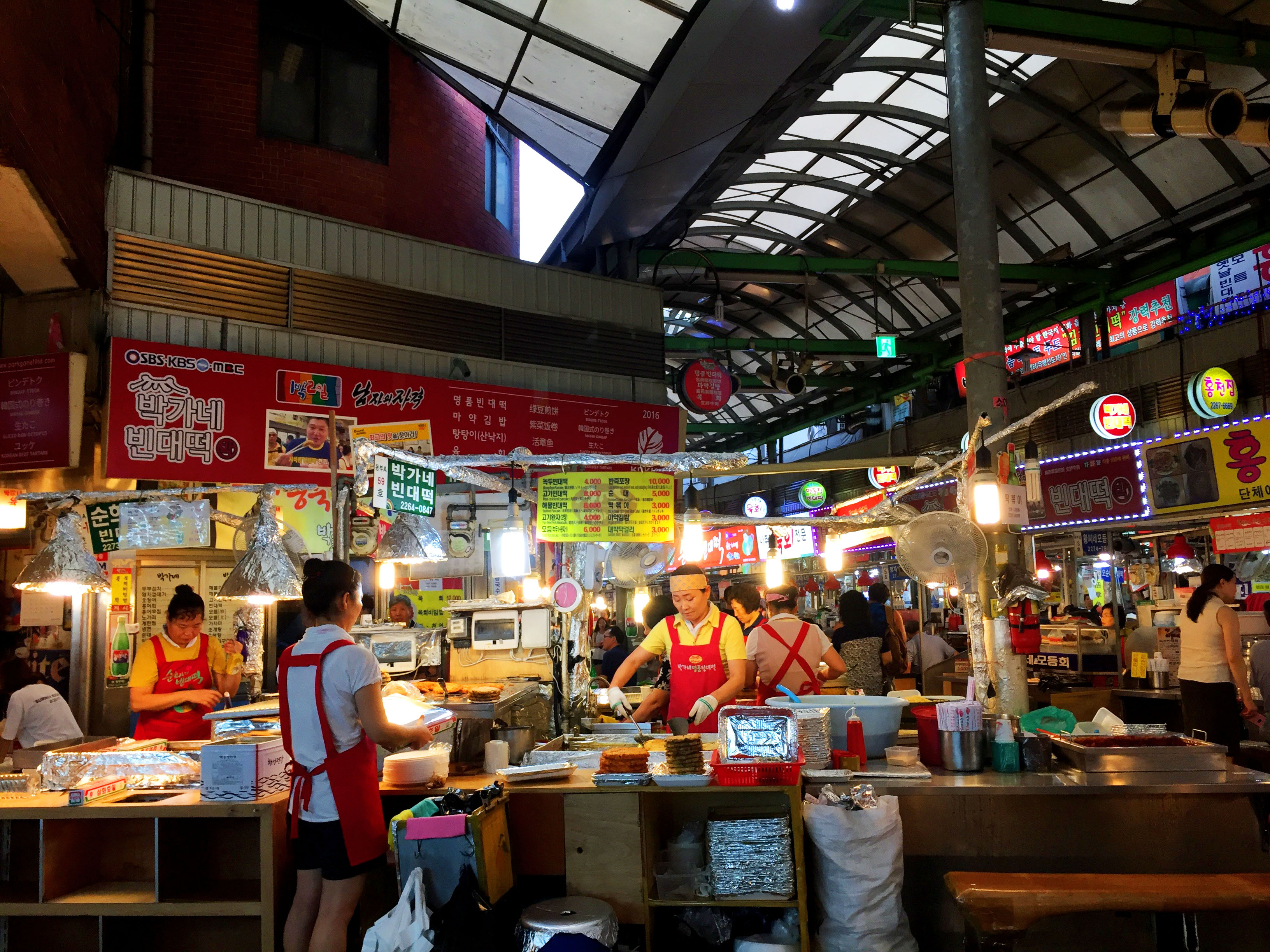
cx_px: 635
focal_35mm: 29
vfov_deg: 48.2
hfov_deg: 61.7
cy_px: 476
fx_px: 1064
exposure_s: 1/40
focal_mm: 4.15
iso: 32
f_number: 2.2
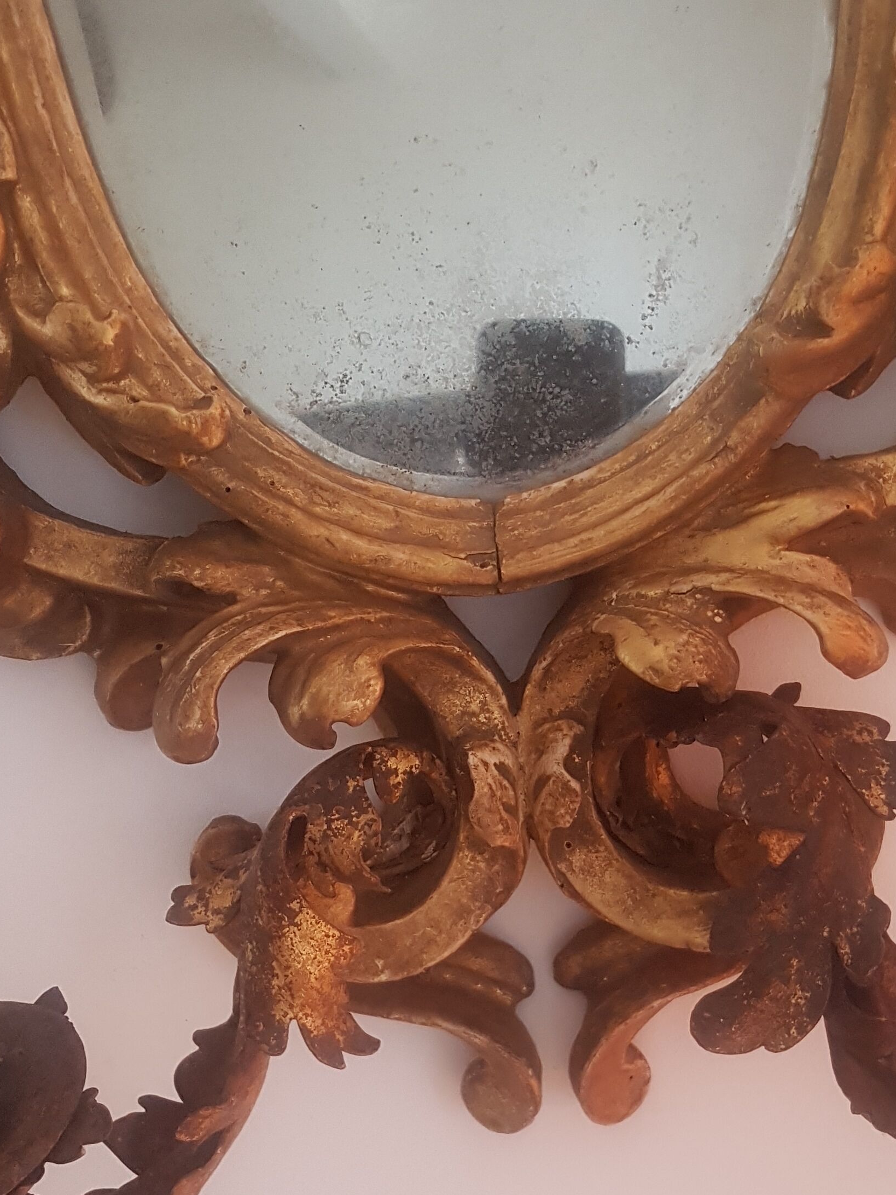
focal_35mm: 48
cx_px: 543
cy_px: 779
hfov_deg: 30.2
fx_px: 1657
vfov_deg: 39.3
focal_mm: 4.2
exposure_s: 1/25
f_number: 1.7
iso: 200
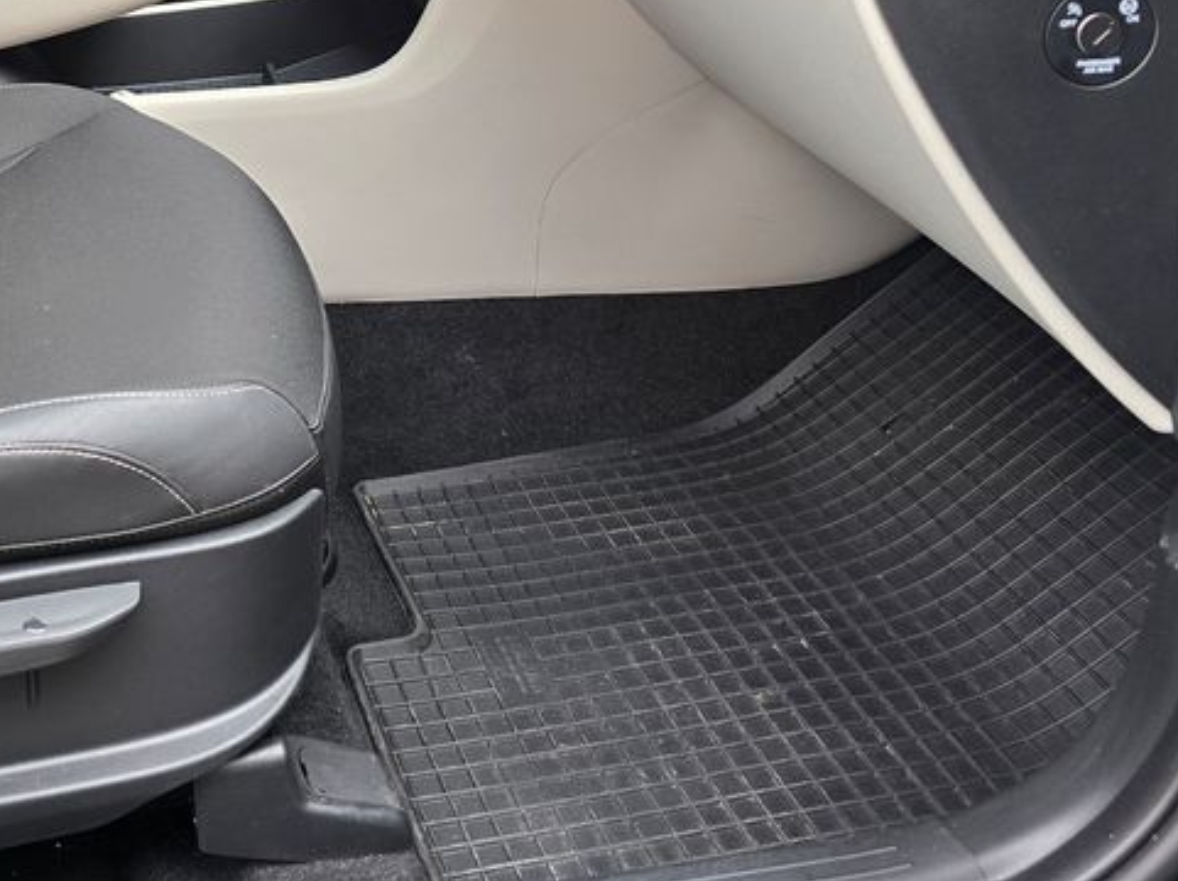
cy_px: -54
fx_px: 1666
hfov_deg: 36.2
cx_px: 91
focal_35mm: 49
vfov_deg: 27.5
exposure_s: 1/100
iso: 160
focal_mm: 6.3
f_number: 1.7
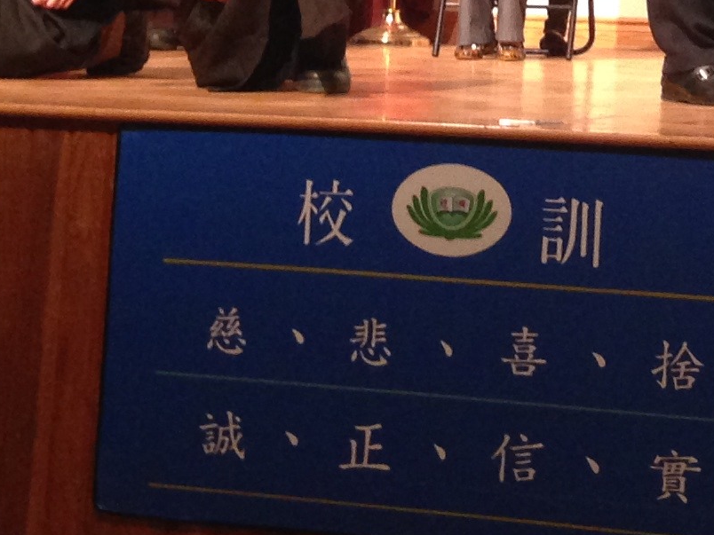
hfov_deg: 14.5
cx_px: 698
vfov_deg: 10.4
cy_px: -449
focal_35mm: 134
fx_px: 2764
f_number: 2.4
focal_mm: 4.12
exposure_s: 1/20
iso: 200
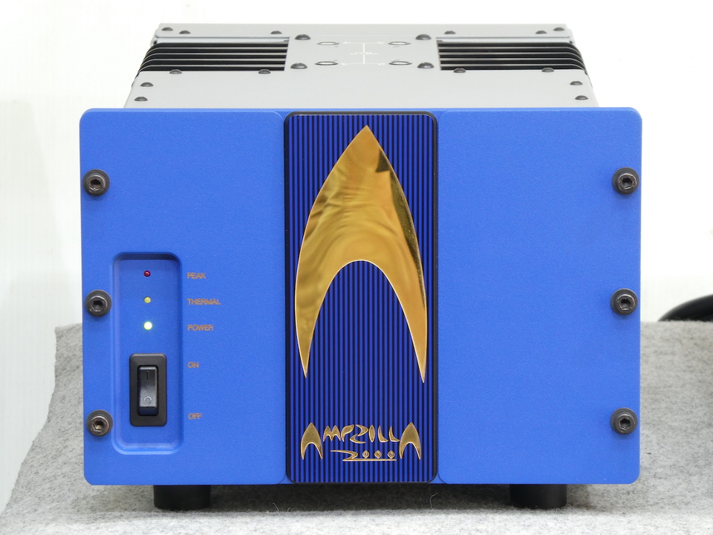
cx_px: 356
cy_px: 268
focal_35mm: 185
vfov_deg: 8.0
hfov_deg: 10.7
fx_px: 3811
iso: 200
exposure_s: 1/5
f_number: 5.6
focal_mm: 33.2
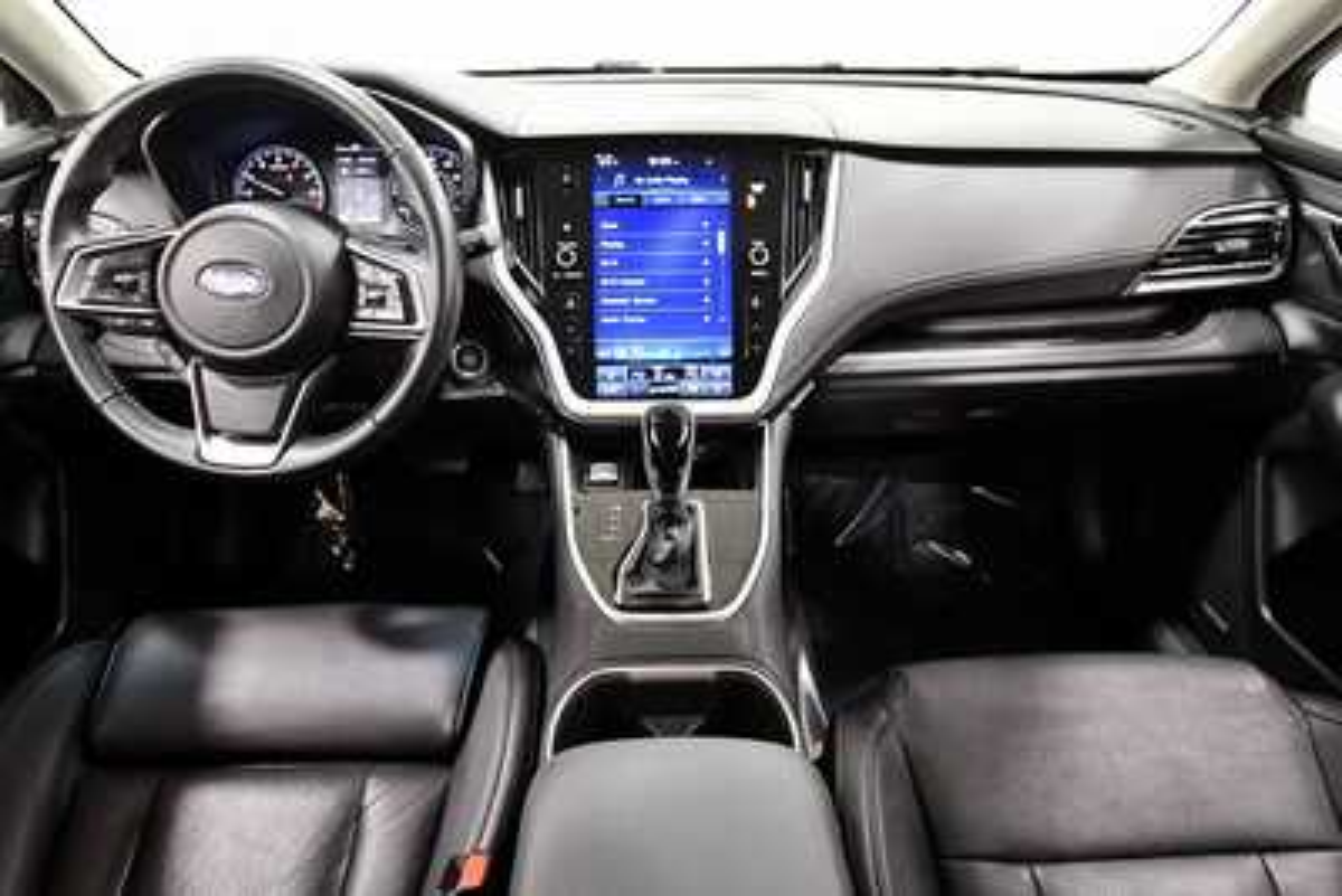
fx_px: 783
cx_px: 671
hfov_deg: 81.2
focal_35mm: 21
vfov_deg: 59.5
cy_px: 448
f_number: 5
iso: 5000
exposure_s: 1/60
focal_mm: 14
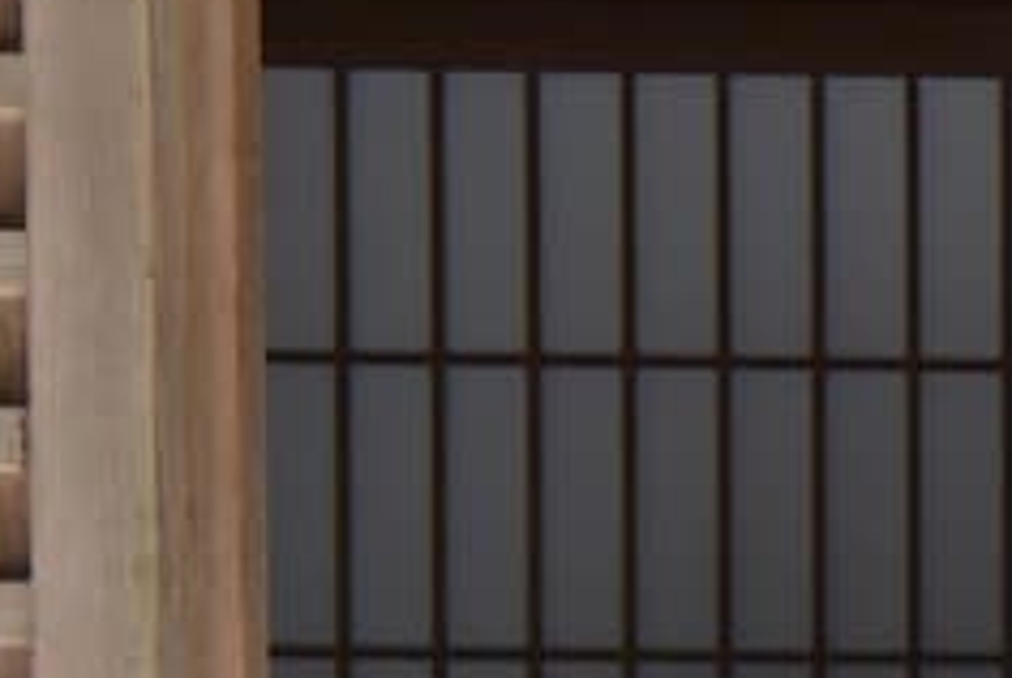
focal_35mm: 274
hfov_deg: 7.0
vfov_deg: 4.9
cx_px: 2667
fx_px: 7712
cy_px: 1380
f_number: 11
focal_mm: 45
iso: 2000
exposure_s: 1/250
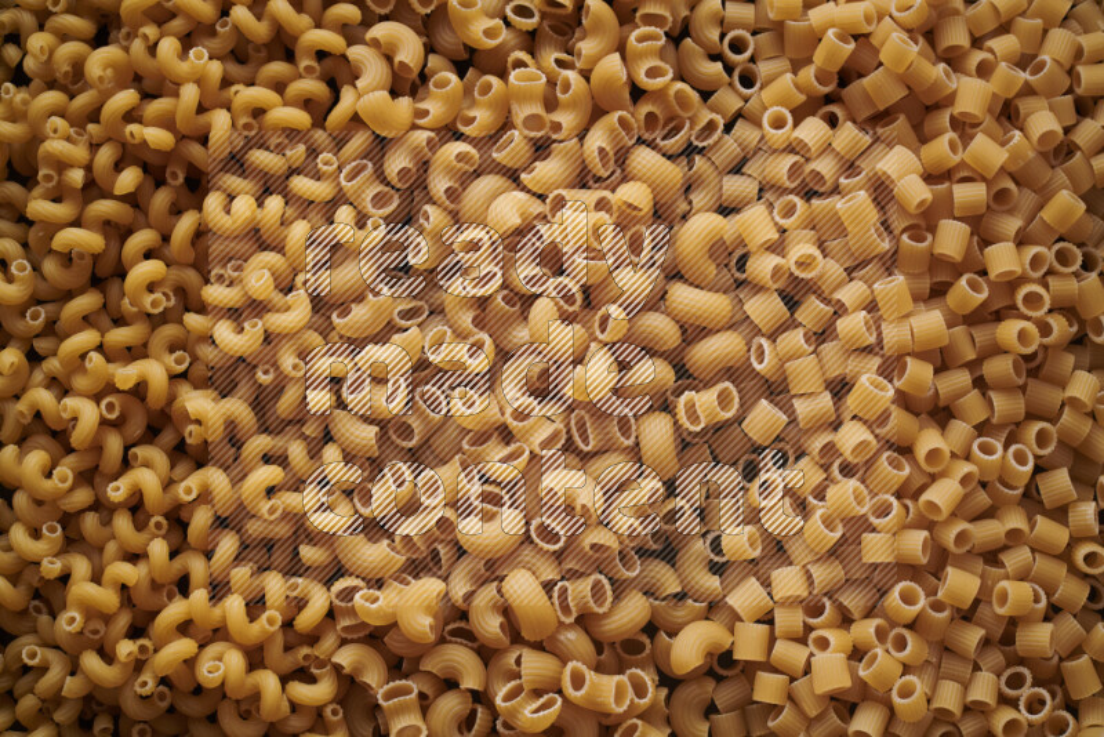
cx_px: 552
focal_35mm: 50
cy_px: 368
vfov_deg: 27.0
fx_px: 1534
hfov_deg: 39.6
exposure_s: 1/100
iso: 160
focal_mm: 50
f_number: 8
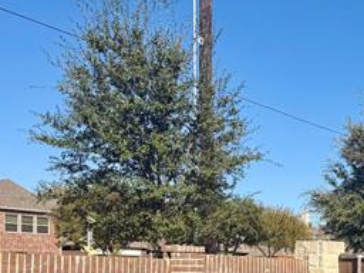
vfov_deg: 23.2
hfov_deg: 31.1
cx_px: 307
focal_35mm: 60
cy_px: 284
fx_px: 631
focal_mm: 6.76
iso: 80
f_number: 1.78
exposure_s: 1/4975
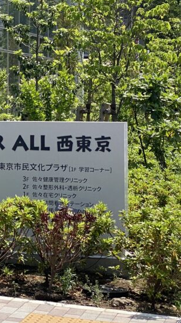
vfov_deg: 16.3
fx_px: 1119
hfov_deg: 8.9
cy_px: 86
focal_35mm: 131
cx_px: -143
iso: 20
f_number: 2
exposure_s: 1/1597
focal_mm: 6
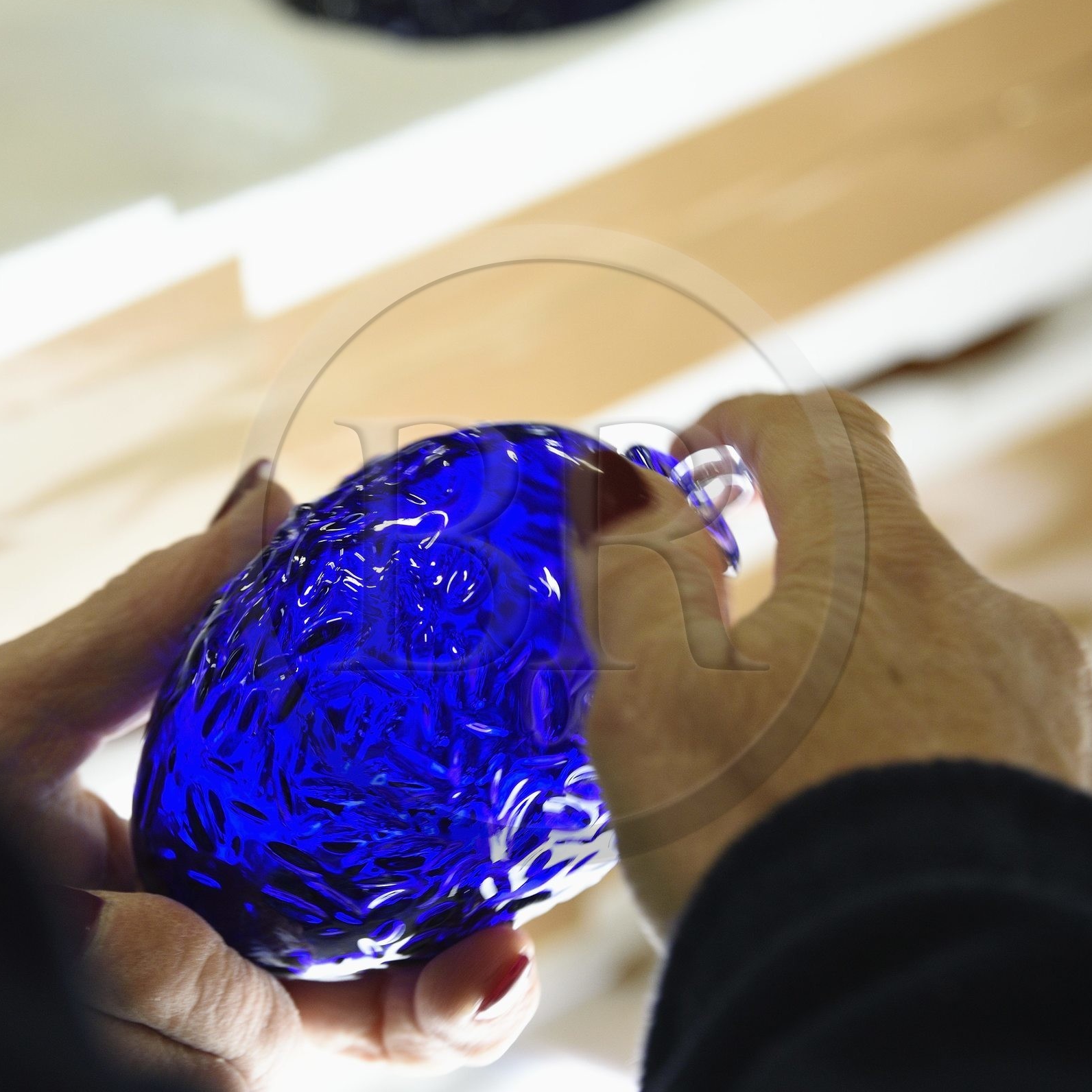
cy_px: 545
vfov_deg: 9.4
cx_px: 546
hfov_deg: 9.4
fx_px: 6638
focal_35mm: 186
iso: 1600
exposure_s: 1/80
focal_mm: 145
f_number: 6.3
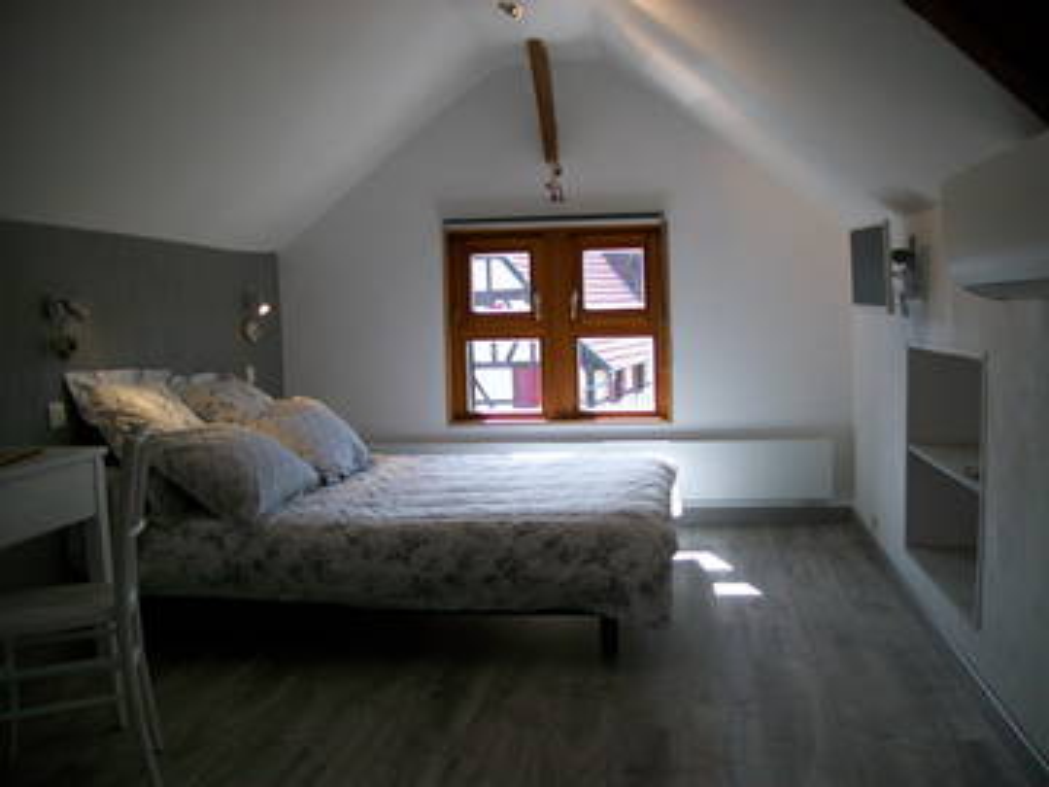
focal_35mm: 34
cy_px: 394
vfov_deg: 41.8
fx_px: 1030
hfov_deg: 54.0
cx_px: 524
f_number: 2.7
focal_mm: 6.1
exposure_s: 1/100
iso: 64
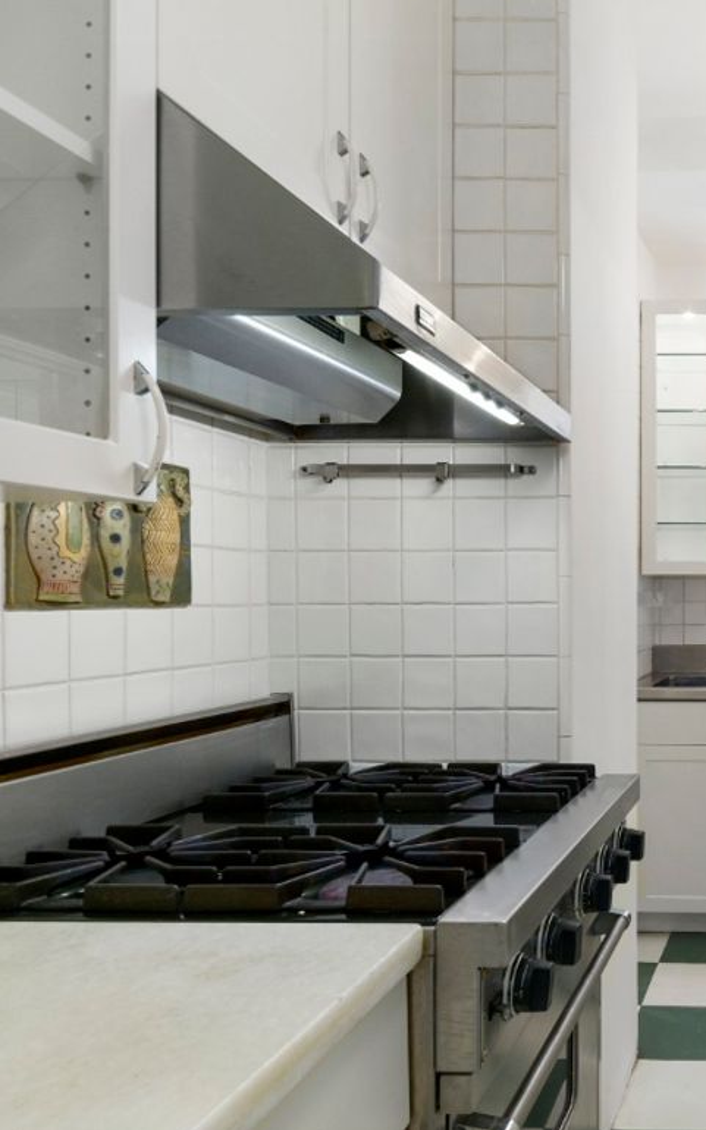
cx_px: 775
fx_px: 844
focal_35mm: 27
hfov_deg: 37.9
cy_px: 564
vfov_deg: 67.6
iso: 100
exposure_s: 1/8
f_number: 8
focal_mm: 11.5
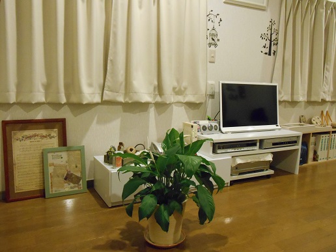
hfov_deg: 58.4
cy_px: 126
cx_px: 168
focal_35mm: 31
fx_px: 301
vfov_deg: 45.4
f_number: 3.6
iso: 800
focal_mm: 5.5
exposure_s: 1/6
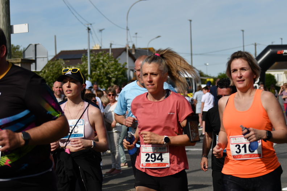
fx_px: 837
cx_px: 144
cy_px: 96
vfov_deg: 13.0
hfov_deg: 19.5
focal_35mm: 105
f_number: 4.5
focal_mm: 70
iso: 100
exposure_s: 1/1600
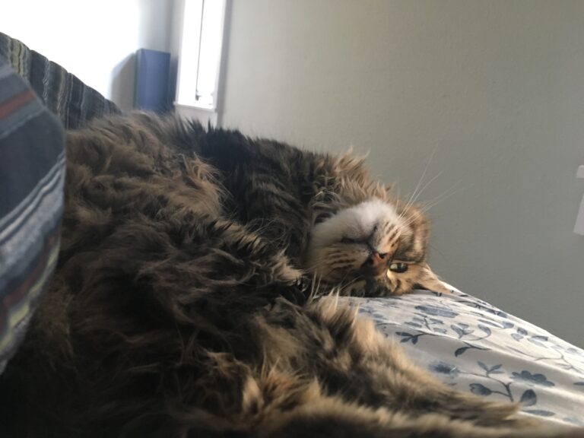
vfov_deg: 48.2
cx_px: 292
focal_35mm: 29
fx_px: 489
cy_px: 219
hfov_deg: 61.7
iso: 200
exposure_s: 1/17
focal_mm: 4.15
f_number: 2.2
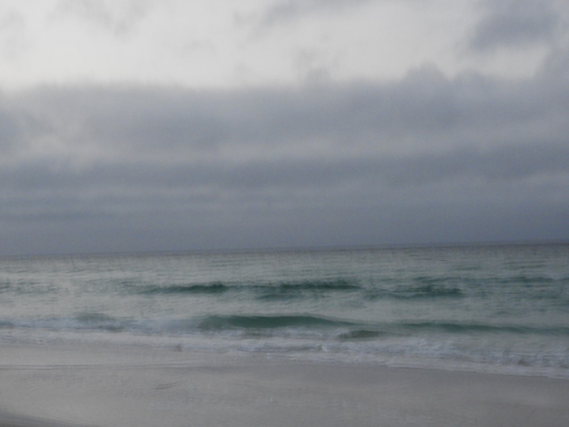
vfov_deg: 18.4
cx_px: 284
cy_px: 214
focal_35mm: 80
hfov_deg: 24.4
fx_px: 1315
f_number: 4.5
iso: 800
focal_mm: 14.3
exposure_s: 1/5
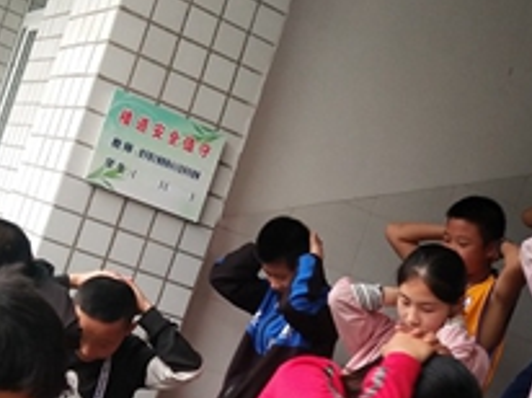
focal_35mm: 51
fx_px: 783
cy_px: 319
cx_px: 297
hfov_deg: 37.5
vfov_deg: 27.9
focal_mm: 3.66
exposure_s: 1/100
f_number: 2.2
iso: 82
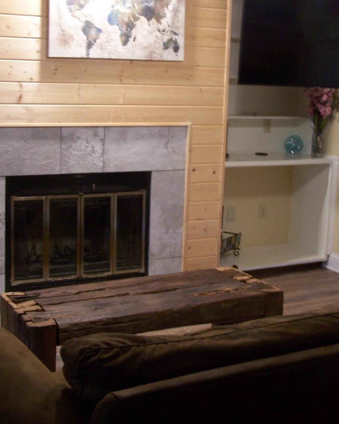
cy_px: 162
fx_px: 690
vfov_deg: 34.0
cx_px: 187
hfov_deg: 27.6
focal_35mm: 55
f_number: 2.8
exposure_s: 1/8
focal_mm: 6.7
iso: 140
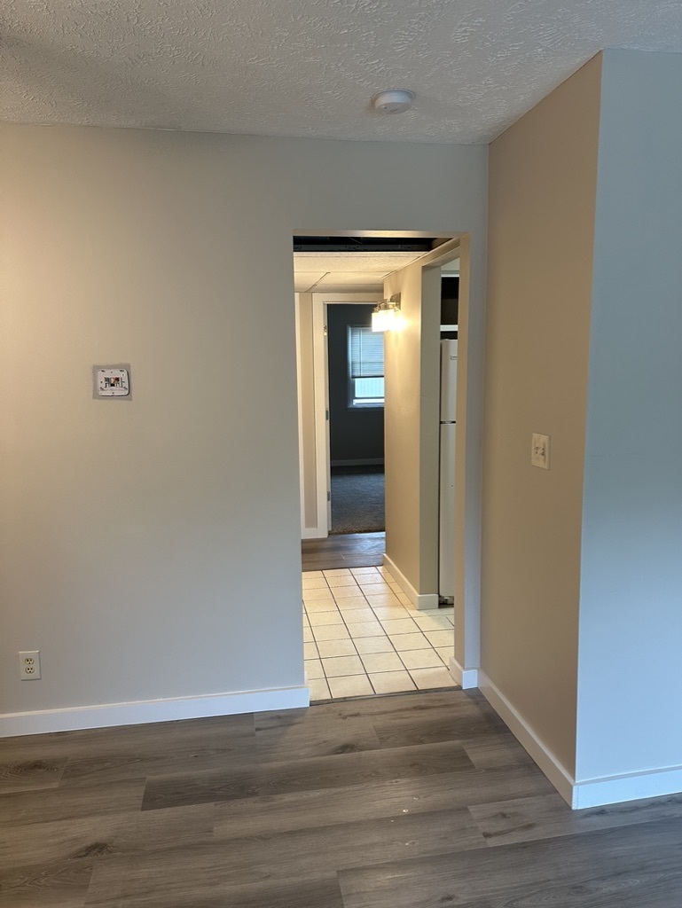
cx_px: 341
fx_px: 630
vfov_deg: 71.6
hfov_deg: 56.9
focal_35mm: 24
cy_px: 454
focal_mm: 6.86
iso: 200
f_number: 1.78
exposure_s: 1/120
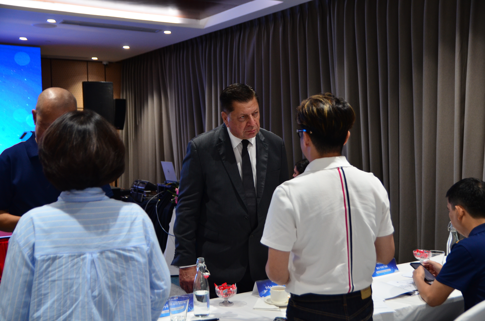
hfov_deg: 45.0
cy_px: 160
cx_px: 242
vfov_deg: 30.7
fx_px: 585
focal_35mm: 44
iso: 800
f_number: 2.8
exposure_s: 1/160
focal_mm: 29
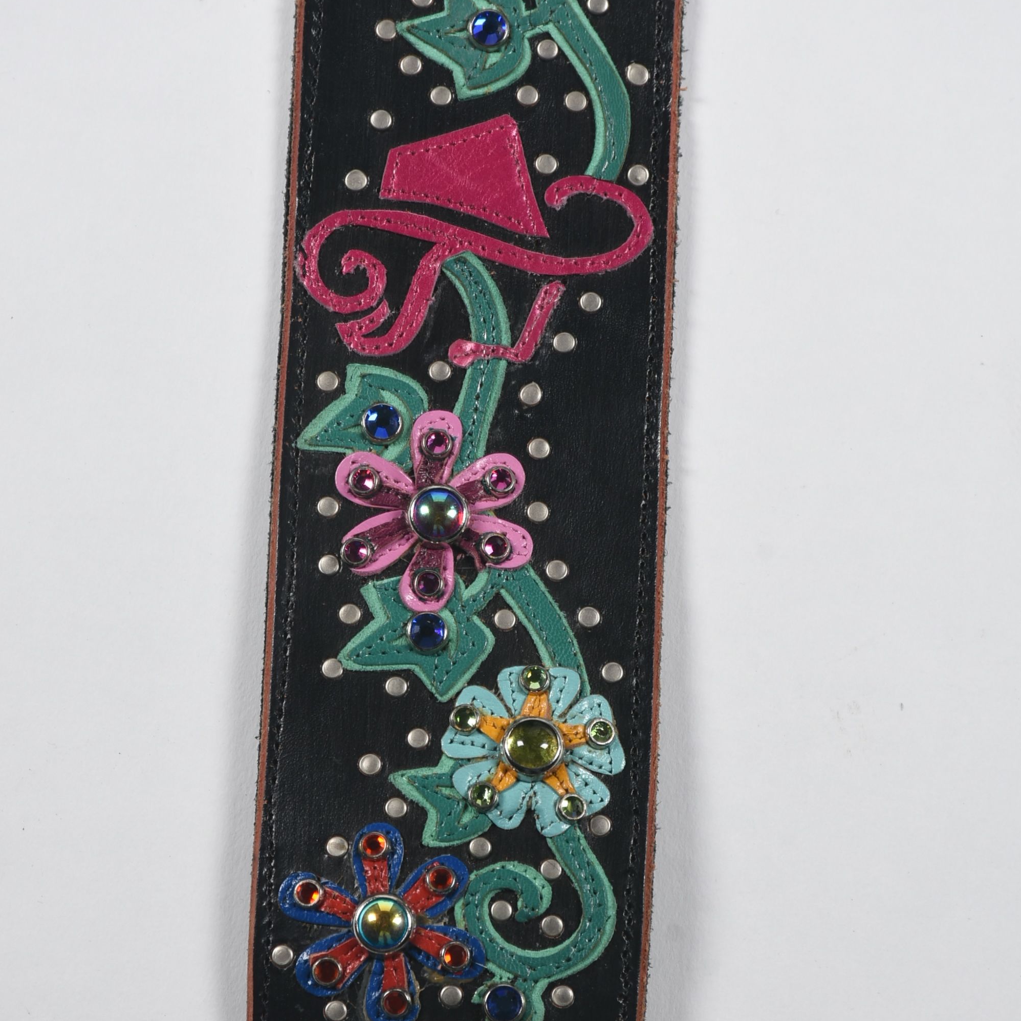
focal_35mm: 222
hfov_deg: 7.9
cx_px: 511
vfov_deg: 7.9
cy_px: 653
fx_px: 7408
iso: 200
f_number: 11
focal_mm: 116
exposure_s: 1/125
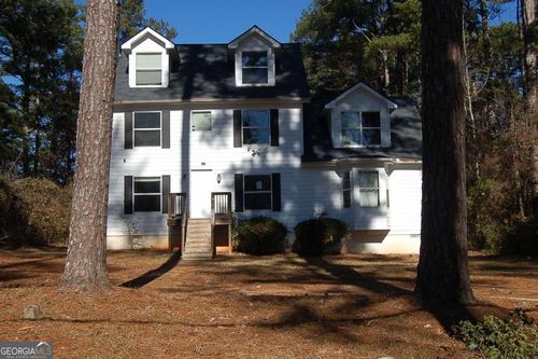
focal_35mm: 39
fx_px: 583
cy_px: 180
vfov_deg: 34.2
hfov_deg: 49.6
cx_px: 269
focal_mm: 26
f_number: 10
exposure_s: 1/400
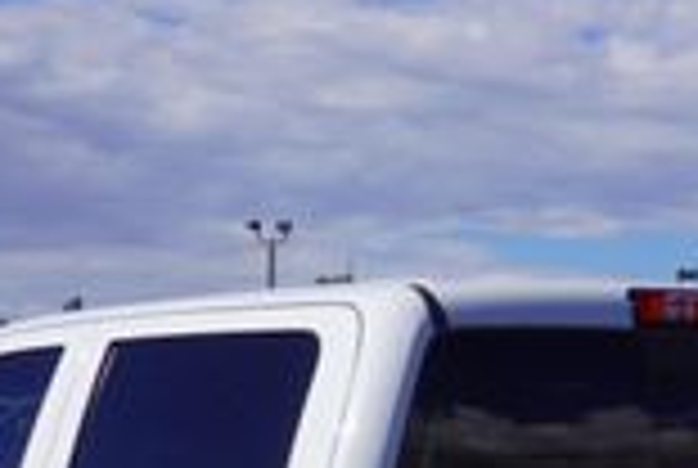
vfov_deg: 9.1
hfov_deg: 14.0
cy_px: 950
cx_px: 820
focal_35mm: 142
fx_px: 2760
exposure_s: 1/320
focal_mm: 23
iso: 100
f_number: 10
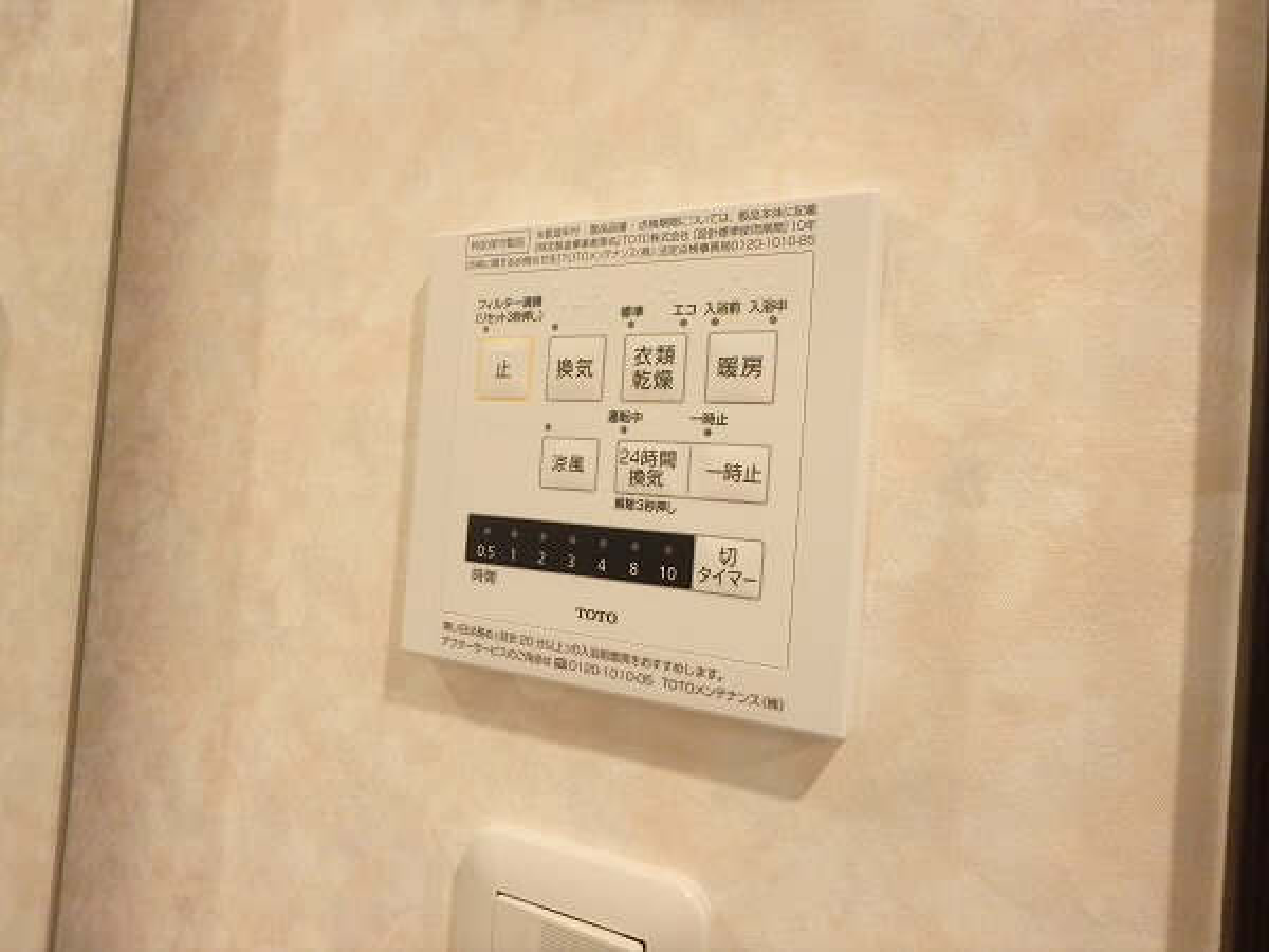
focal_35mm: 21
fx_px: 770
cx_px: 634
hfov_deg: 79.0
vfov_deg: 63.4
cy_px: 476
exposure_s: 1/50
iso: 800
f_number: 3.5
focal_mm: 3.7
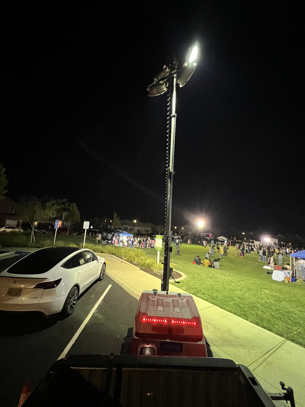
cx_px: 152
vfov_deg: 106.2
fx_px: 153
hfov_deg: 89.9
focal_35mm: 13
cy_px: 204
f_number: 1.8
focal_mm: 1.57
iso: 1000
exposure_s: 1/30
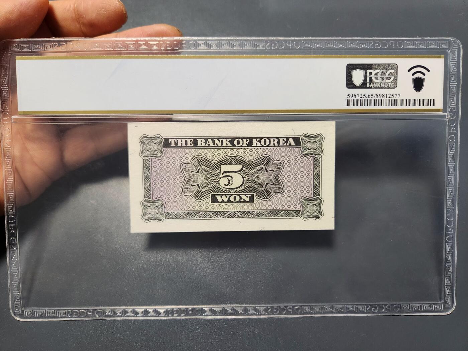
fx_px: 311
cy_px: 176
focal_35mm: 23
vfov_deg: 58.9
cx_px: 234
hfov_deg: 73.9
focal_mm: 5.4
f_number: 1.8
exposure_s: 1/101
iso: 400
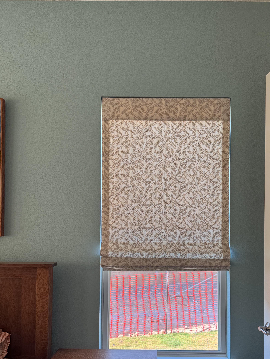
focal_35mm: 31
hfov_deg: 45.3
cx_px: 152
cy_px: 220
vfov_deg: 57.8
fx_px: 322
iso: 64
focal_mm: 6.76
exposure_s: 1/121
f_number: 1.78
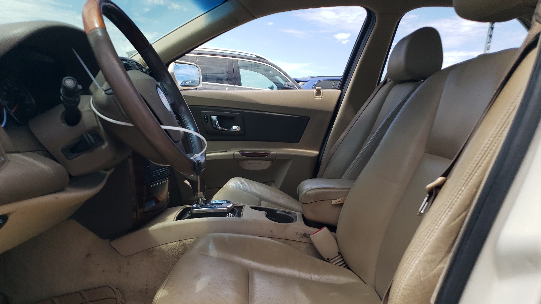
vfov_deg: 39.8
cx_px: 264
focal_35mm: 29
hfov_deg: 66.1
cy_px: 195
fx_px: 416
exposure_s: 1/1667
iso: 50
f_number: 1.5
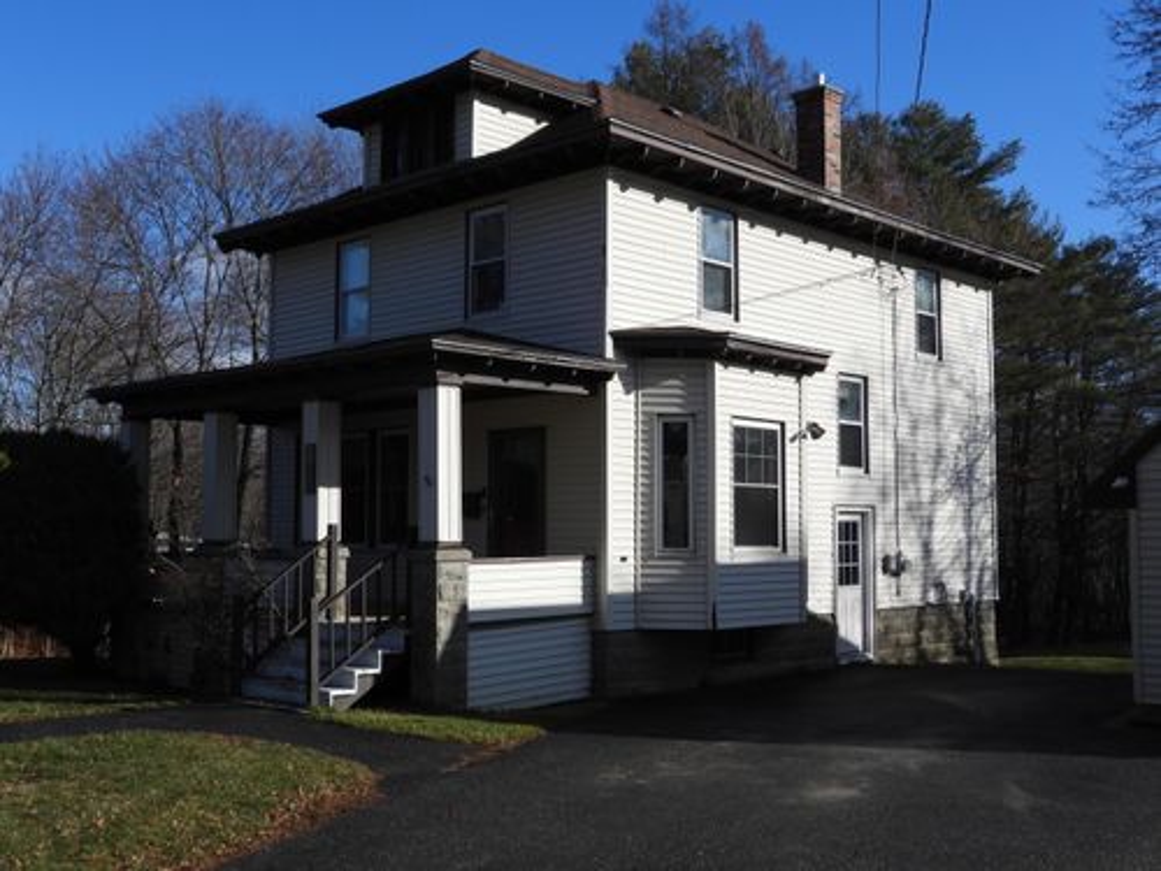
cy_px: 436
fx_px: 1274
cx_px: 580
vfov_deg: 37.7
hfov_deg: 49.0
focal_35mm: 38
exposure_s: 1/2000
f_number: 3.2
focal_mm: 6.8
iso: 100
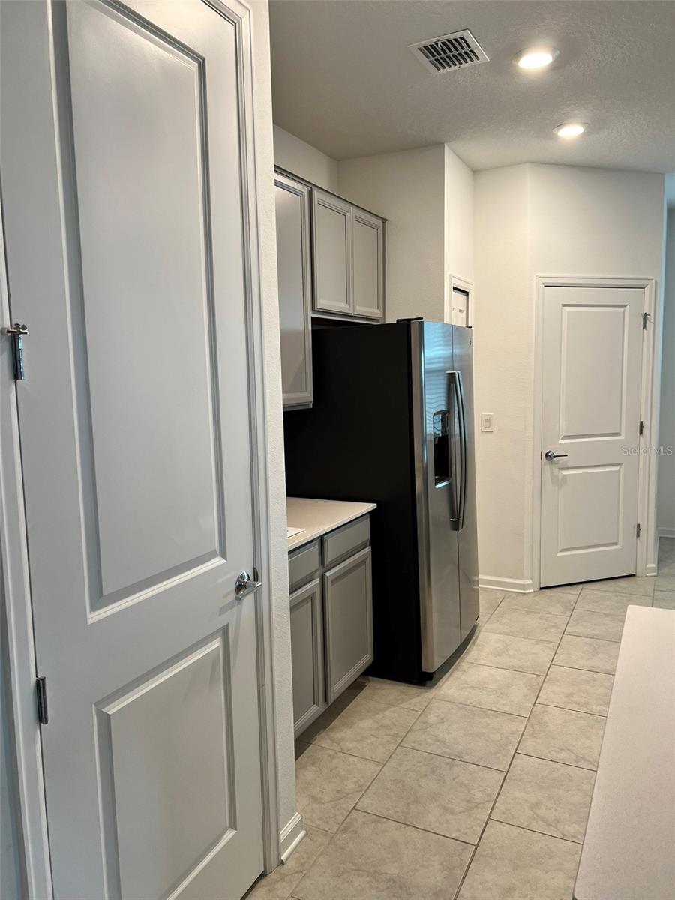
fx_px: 676
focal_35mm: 26
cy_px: 450
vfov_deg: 67.3
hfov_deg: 53.1
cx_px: 338
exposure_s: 1/60
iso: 64
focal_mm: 5.7
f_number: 1.5
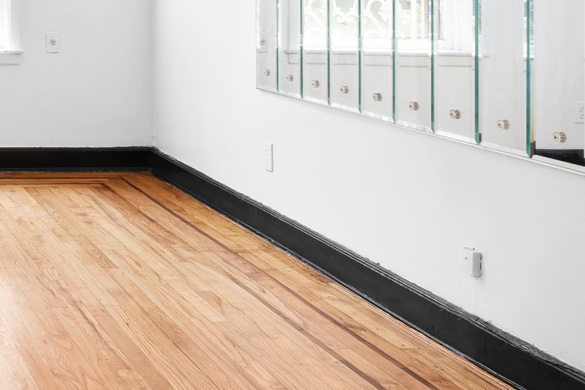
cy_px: -16
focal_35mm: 58
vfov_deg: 22.3
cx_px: -155
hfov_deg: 28.8
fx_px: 942
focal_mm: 16
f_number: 11
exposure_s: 1/2.5
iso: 200
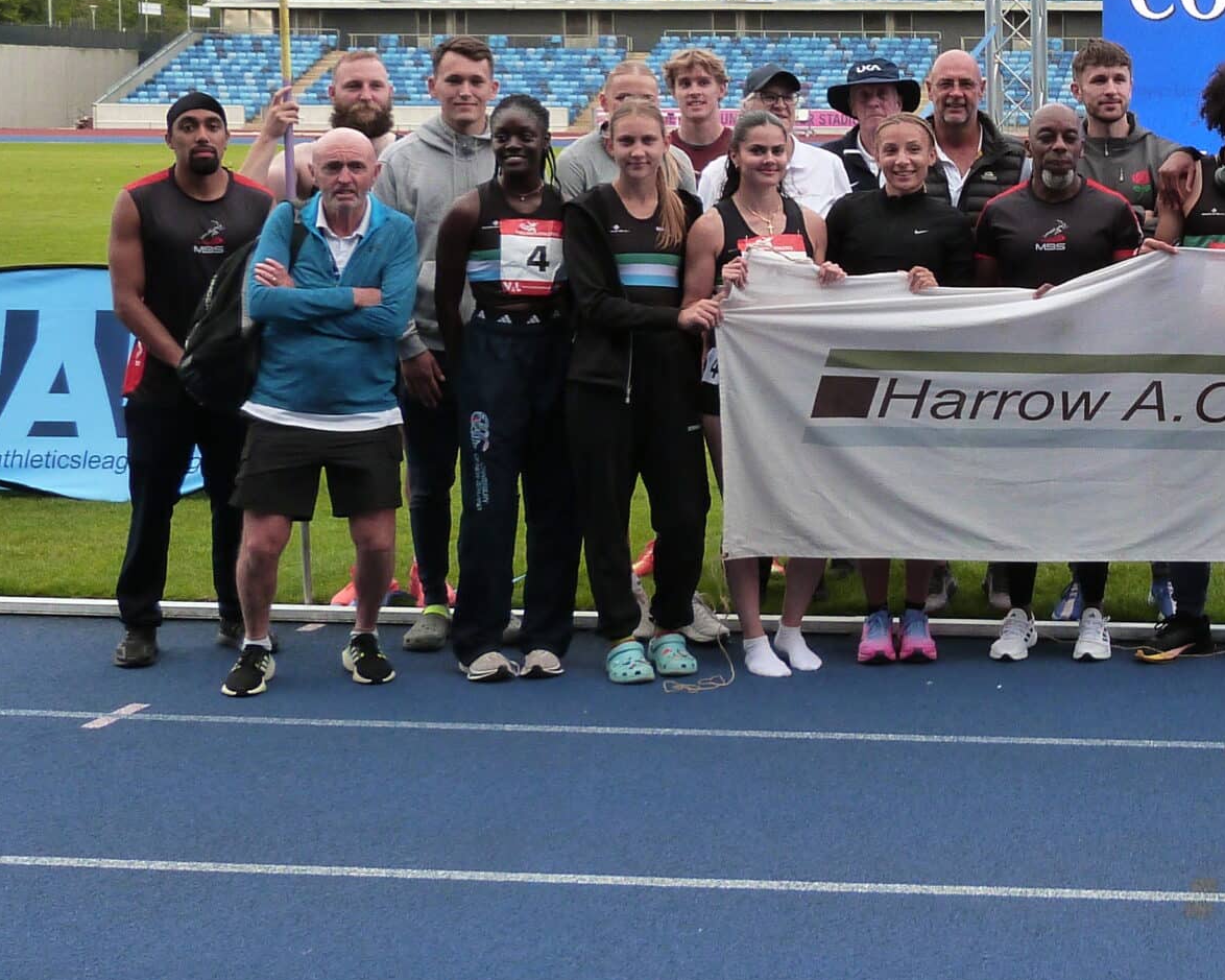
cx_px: 1279
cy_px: 277
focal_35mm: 66
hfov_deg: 26.8
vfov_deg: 23.0
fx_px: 2393
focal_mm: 5.4
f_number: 4
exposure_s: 1/125
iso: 160
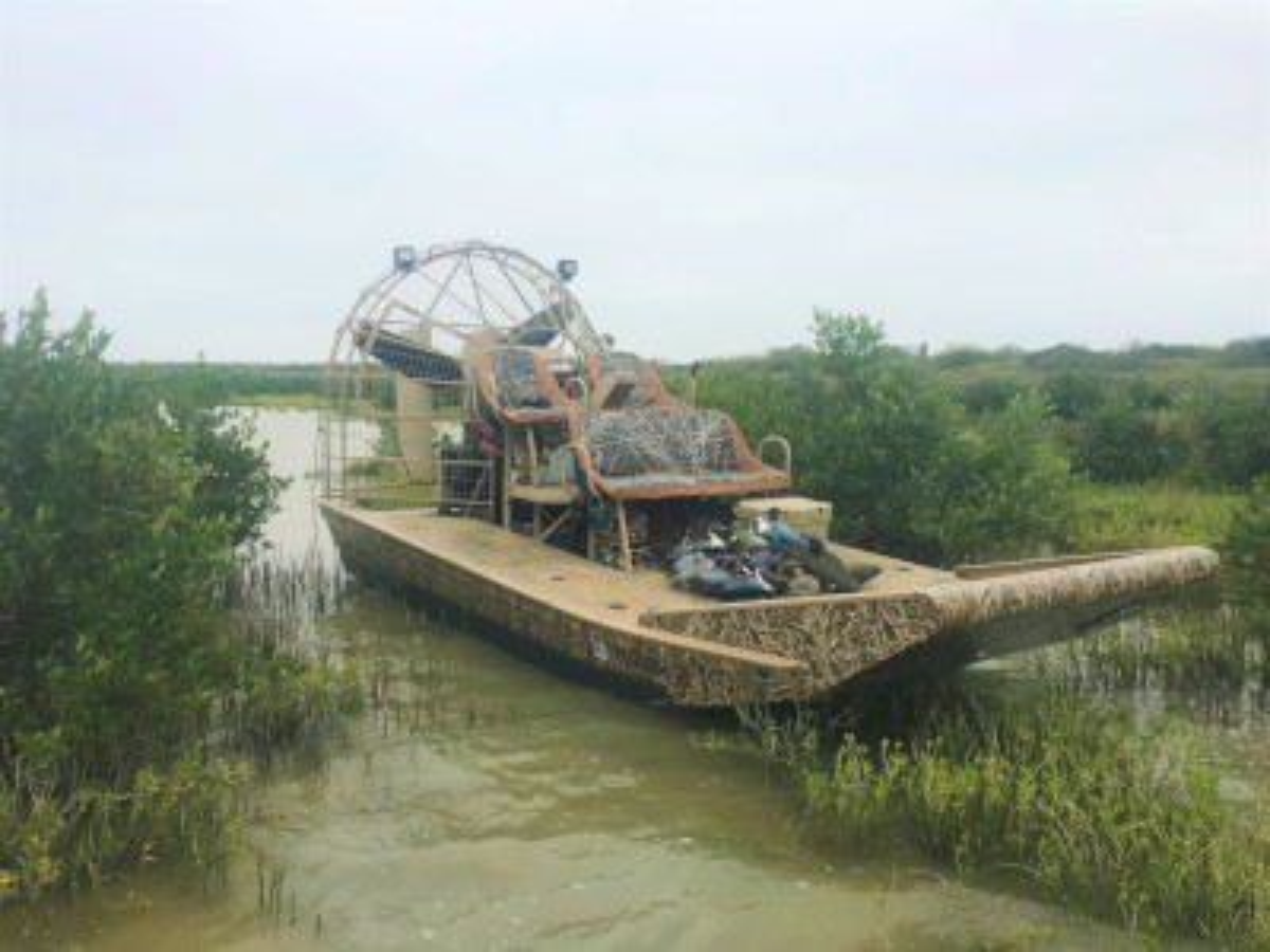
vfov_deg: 49.7
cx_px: 635
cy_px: 476
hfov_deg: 63.4
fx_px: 1027
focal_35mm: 28
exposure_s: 1/544
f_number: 1.8
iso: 20
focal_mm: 3.99
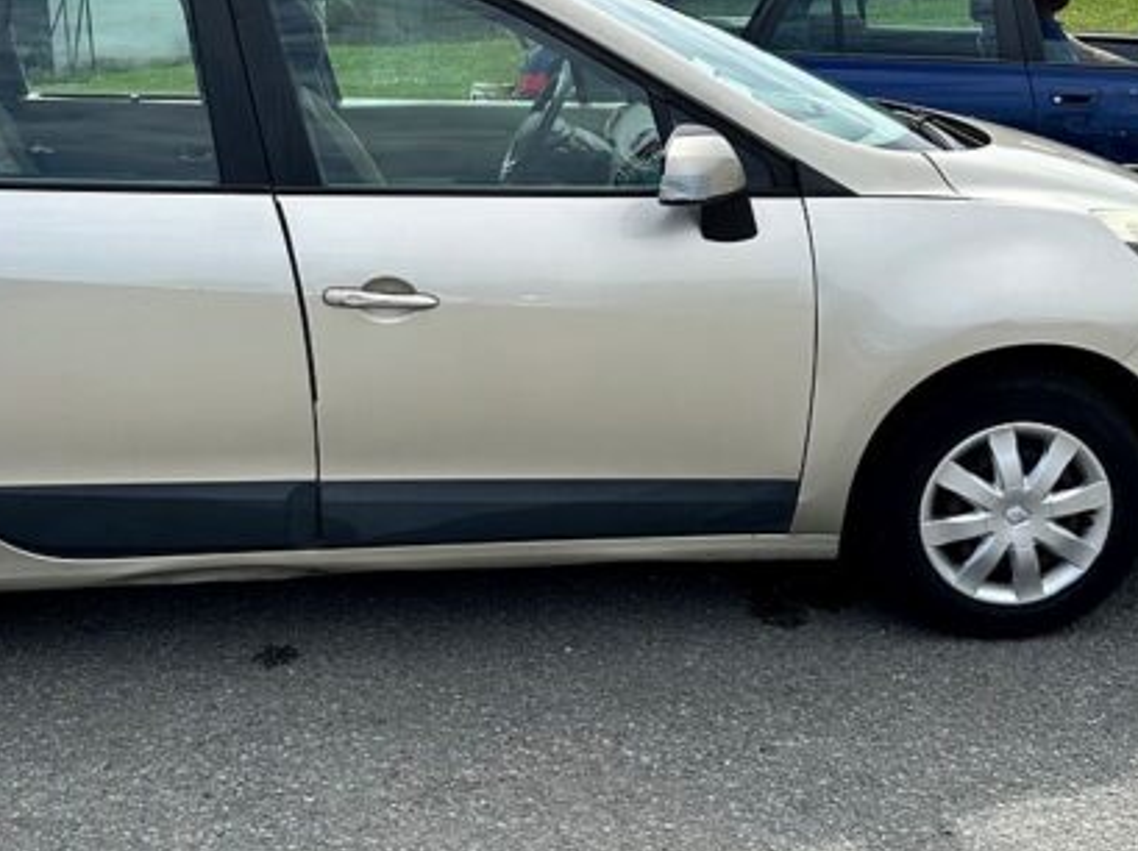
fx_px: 1544
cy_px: 275
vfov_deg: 30.6
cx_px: 462
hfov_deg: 40.3
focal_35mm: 47
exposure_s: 1/4545
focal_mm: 6.86
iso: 80
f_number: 1.78
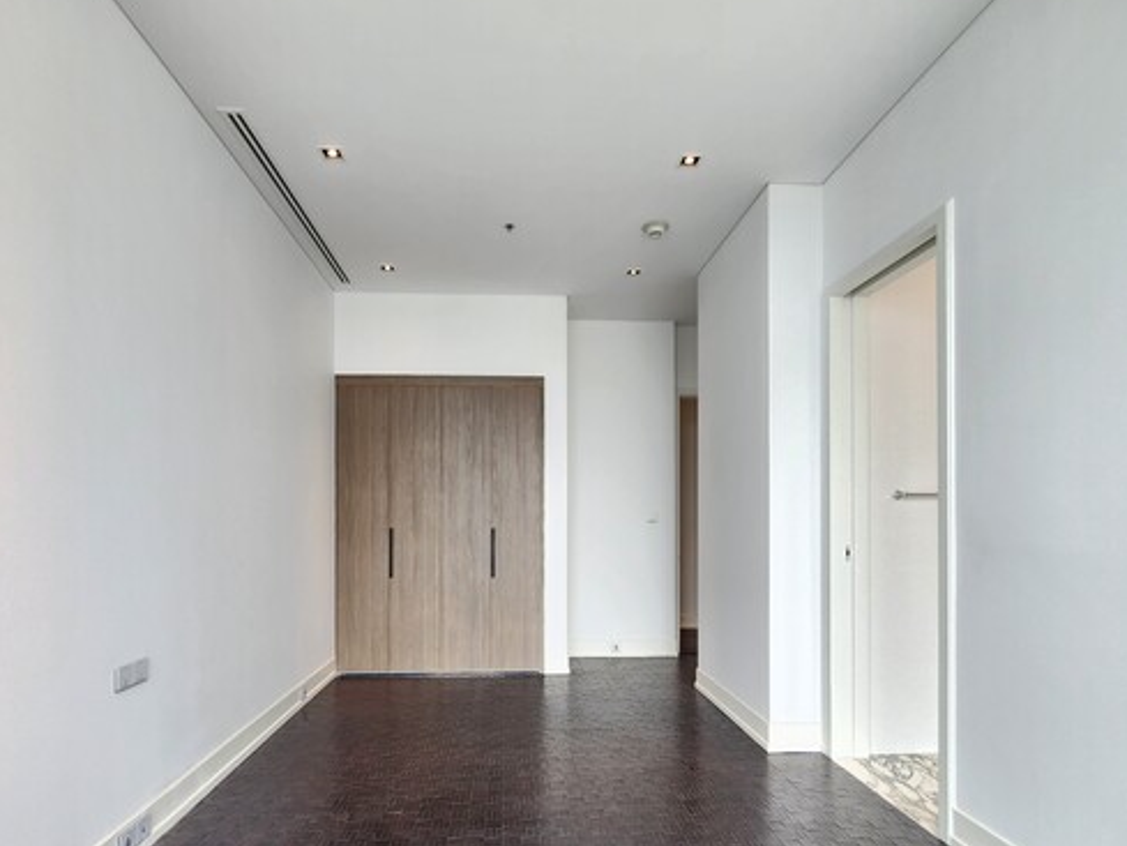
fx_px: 554
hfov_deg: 90.9
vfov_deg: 73.7
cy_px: 519
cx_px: 530
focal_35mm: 17
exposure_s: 1/50
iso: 64
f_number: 2.2
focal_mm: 2.2
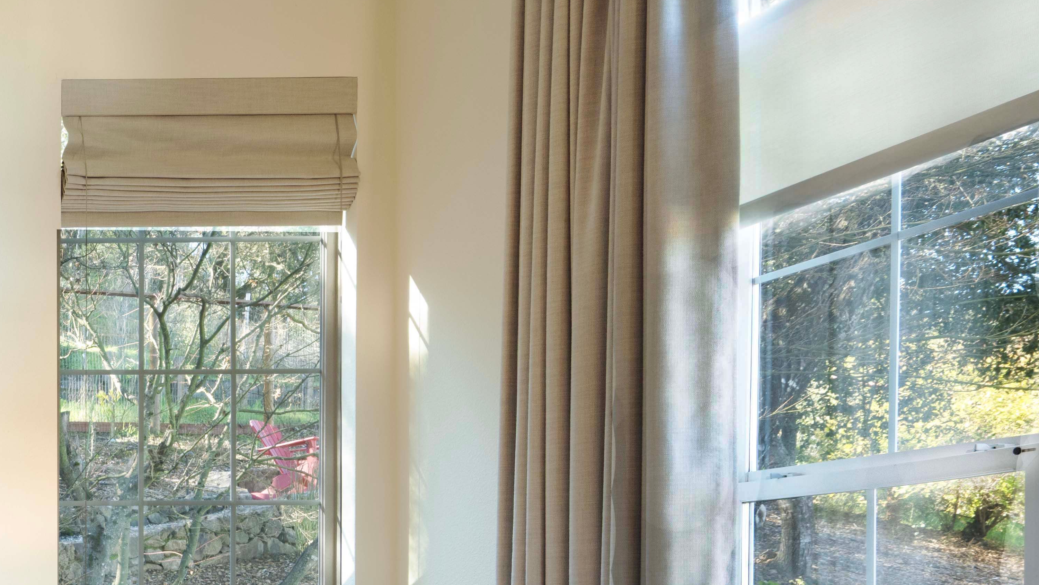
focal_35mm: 49
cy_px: 622
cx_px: -353
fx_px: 1350
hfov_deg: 31.2
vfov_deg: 23.2
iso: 250
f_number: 9
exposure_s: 1/3
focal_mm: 17
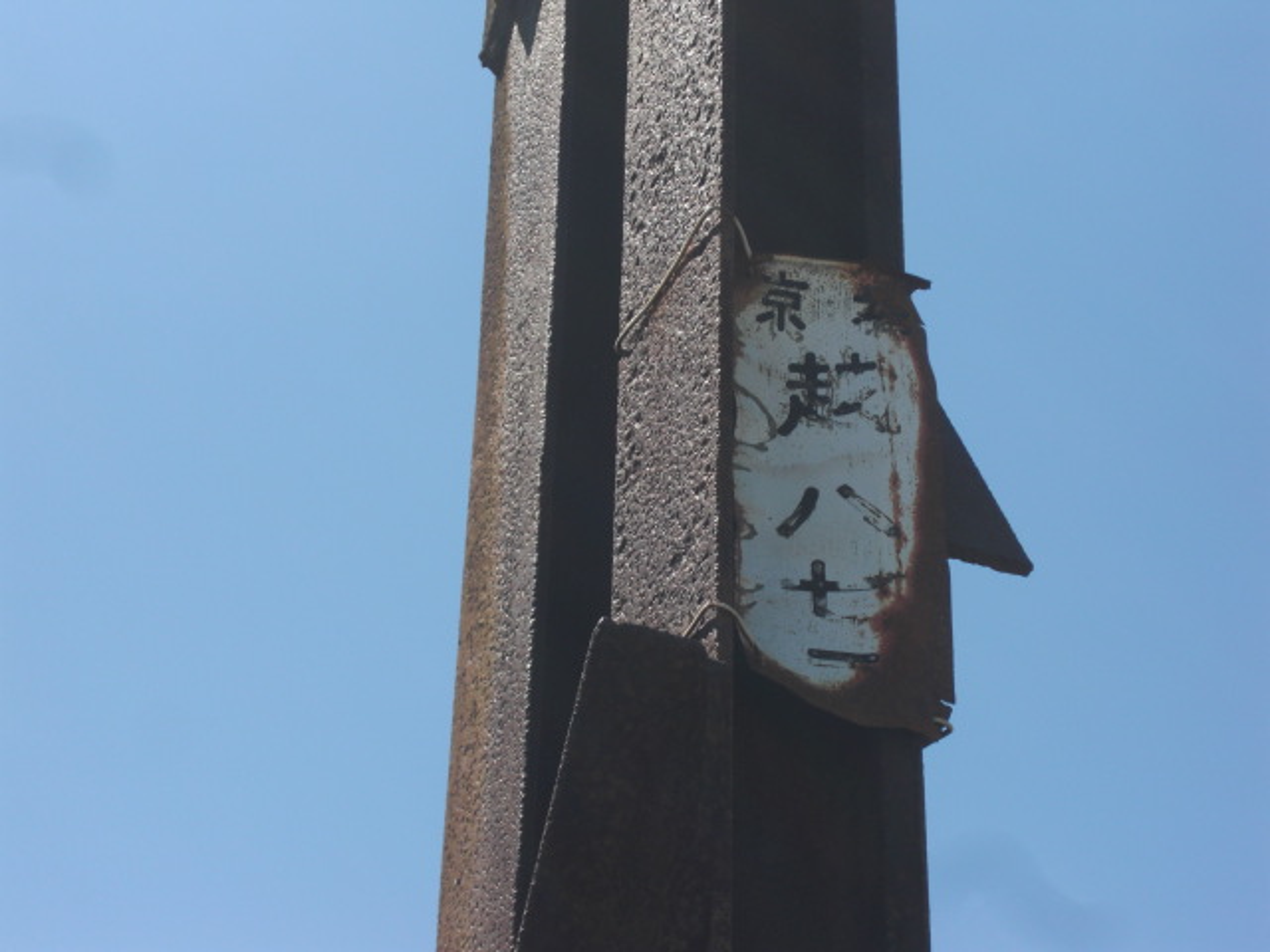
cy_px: 476
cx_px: 635
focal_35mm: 93
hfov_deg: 21.1
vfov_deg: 15.9
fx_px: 3412
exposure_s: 1/400
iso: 50
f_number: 5.2
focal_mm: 16.5
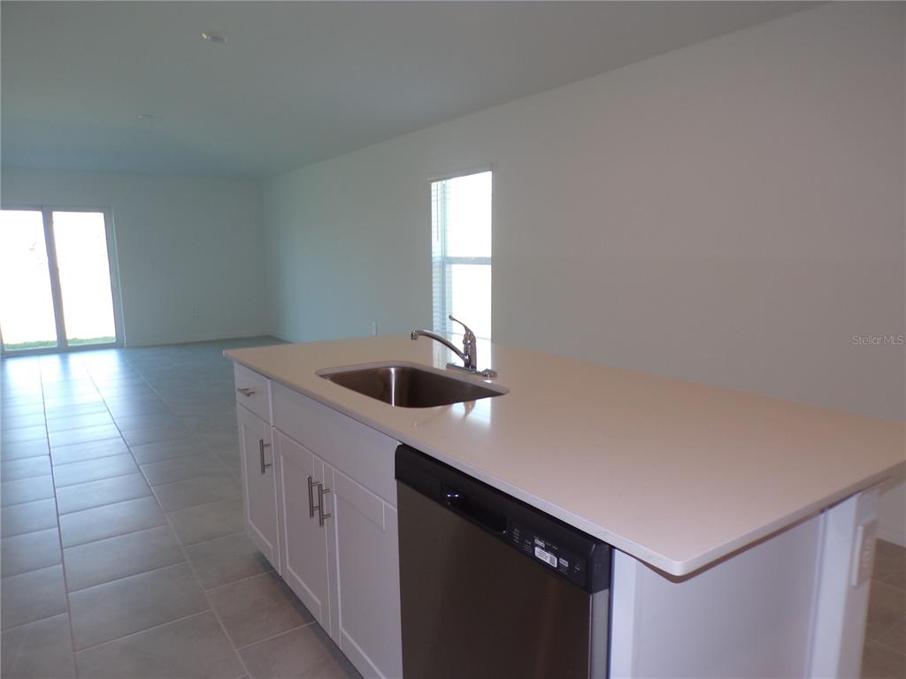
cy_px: 340
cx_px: 453
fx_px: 628
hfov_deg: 71.6
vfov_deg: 56.8
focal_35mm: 24
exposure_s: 1/56
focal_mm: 4.3
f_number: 3
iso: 100
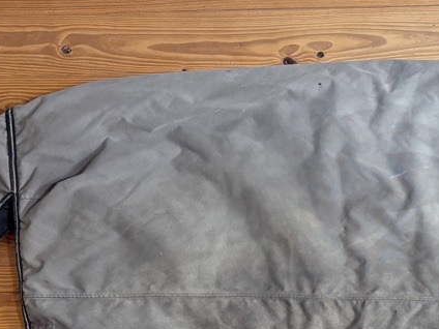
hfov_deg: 35.4
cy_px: 291
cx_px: 389
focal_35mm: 51
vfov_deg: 27.6
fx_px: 647
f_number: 1.78
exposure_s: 1/40
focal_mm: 6.76
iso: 800
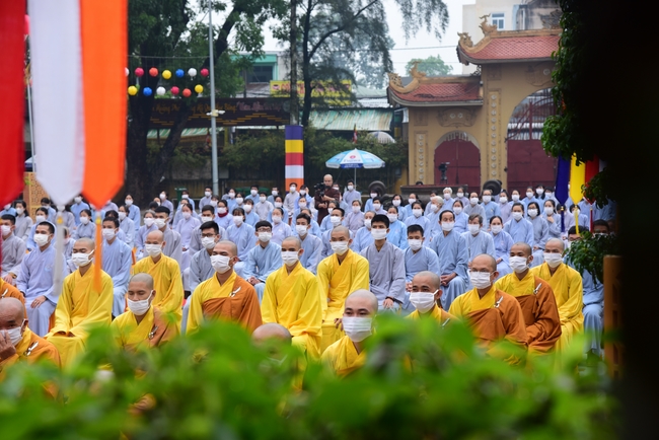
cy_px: 220
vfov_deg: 15.9
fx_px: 1575
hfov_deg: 23.6
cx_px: 330
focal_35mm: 86
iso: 400
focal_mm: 86
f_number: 6.3
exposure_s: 1/50
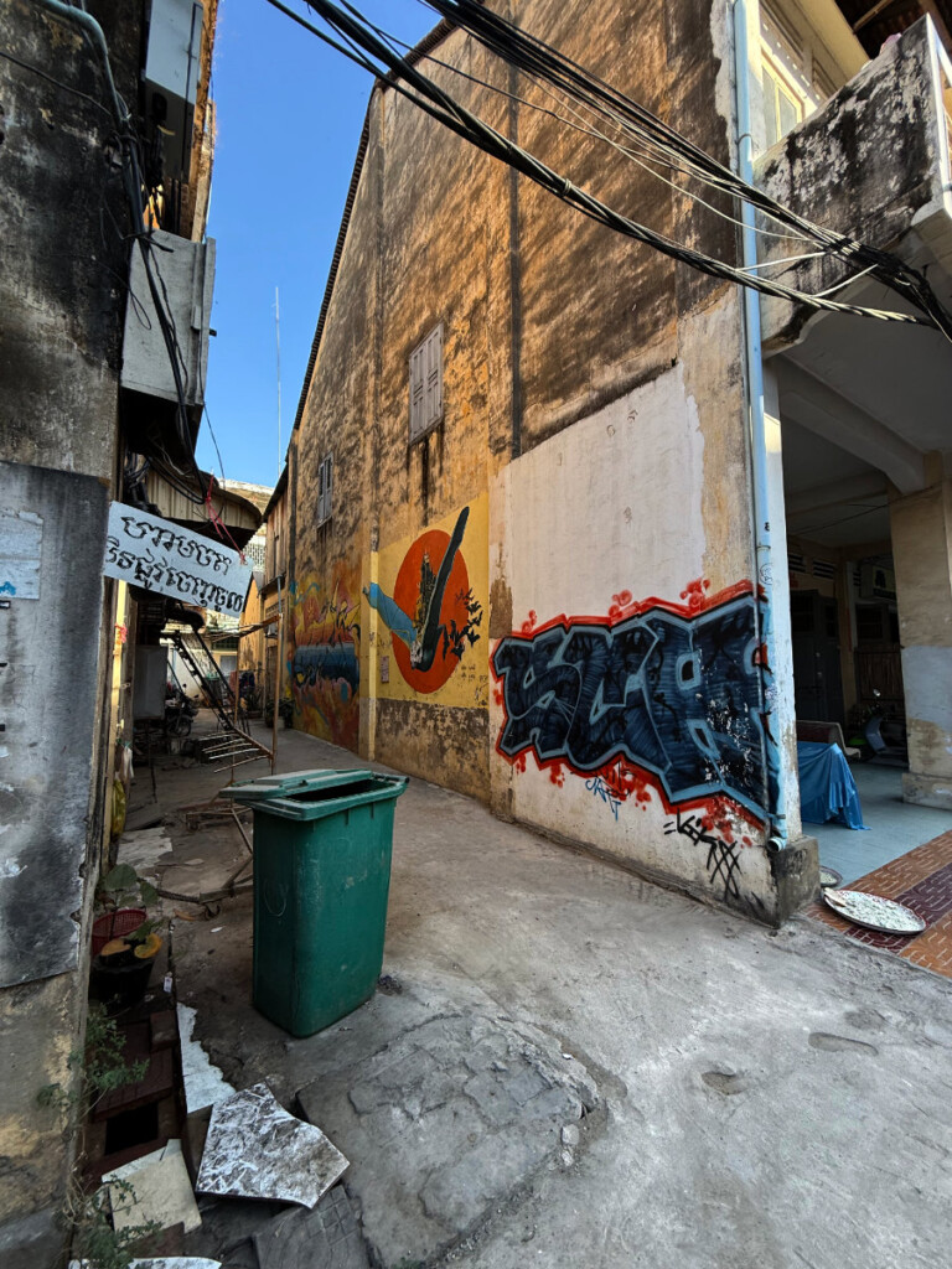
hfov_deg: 85.7
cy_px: 634
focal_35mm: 14
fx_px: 513
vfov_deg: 102.1
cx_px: 476
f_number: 2.2
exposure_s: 1/318
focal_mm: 2.2
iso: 64
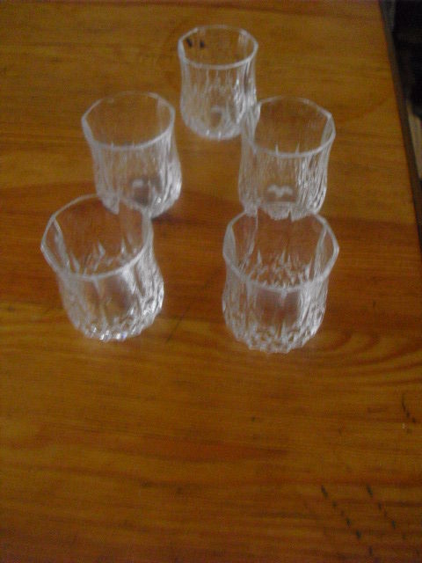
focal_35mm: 36
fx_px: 585
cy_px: 282
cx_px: 211
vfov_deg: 51.4
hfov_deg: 39.7
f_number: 3.1
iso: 800
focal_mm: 6.3
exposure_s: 1/8
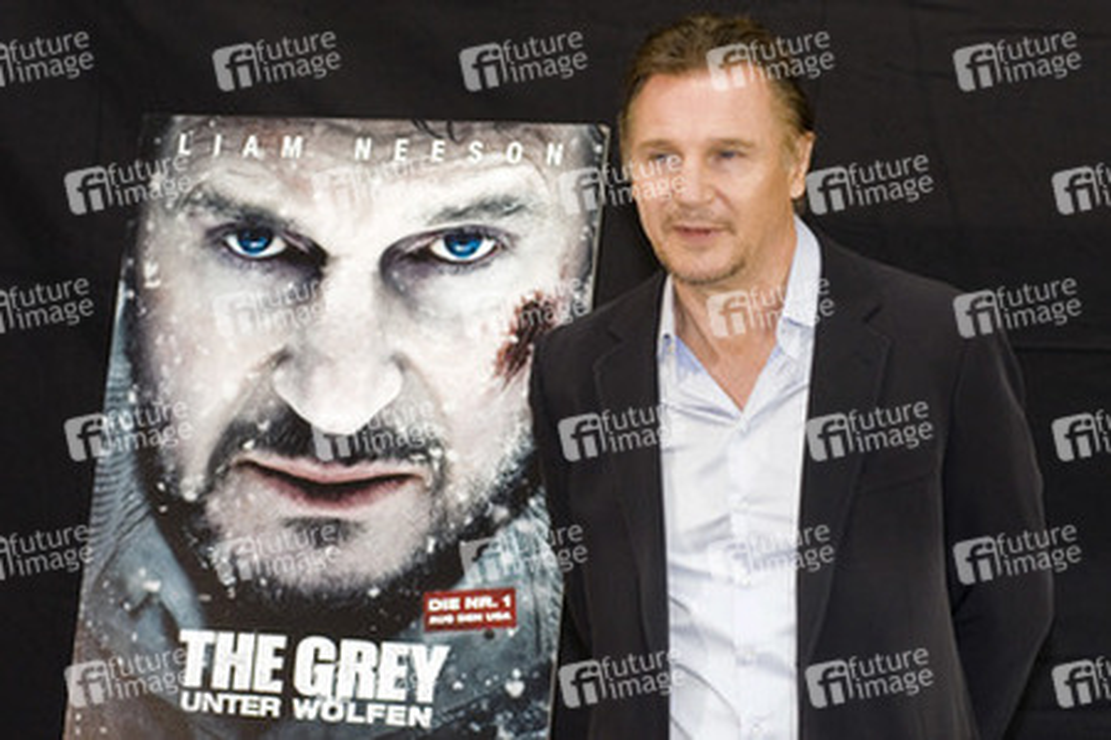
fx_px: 2469
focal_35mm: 80
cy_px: 370
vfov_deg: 17.1
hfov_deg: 25.4
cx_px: 556
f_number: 5
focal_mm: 80
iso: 1600
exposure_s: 1/200
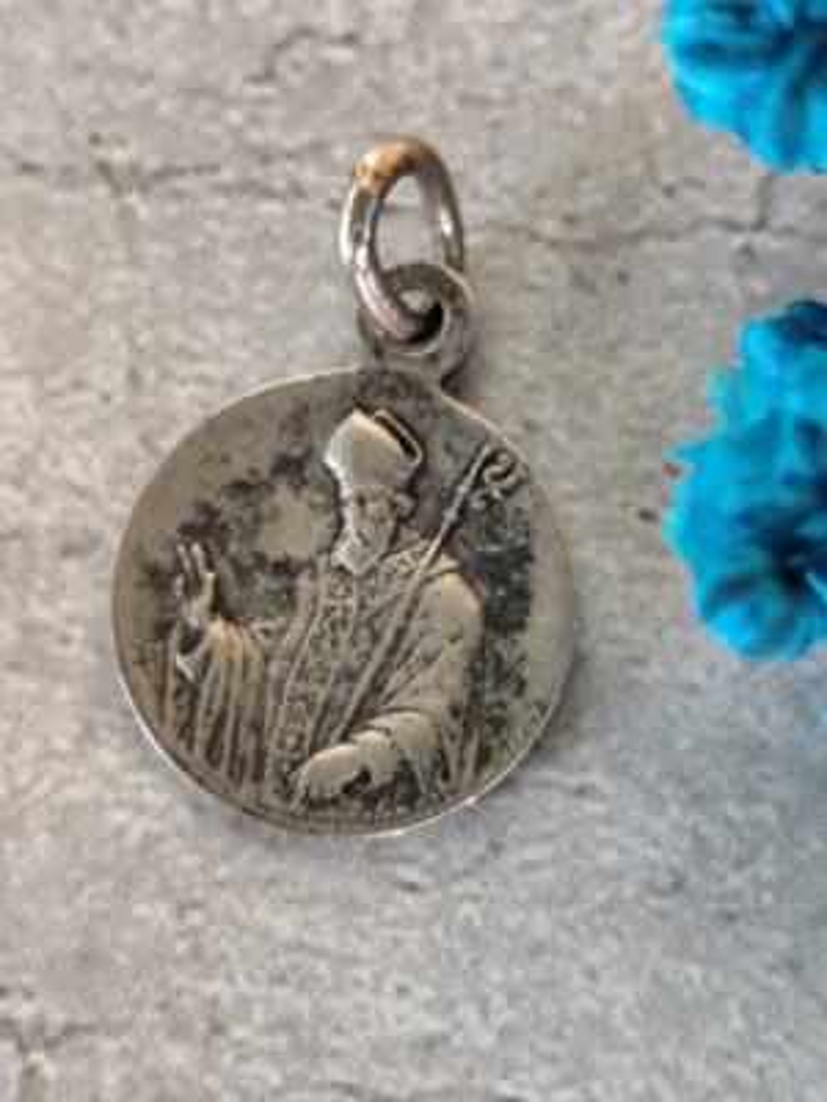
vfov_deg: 21.1
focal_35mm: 93
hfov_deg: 15.9
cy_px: 551
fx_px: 2962
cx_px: 414
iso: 400
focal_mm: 6.19
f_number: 1.65
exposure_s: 1/25
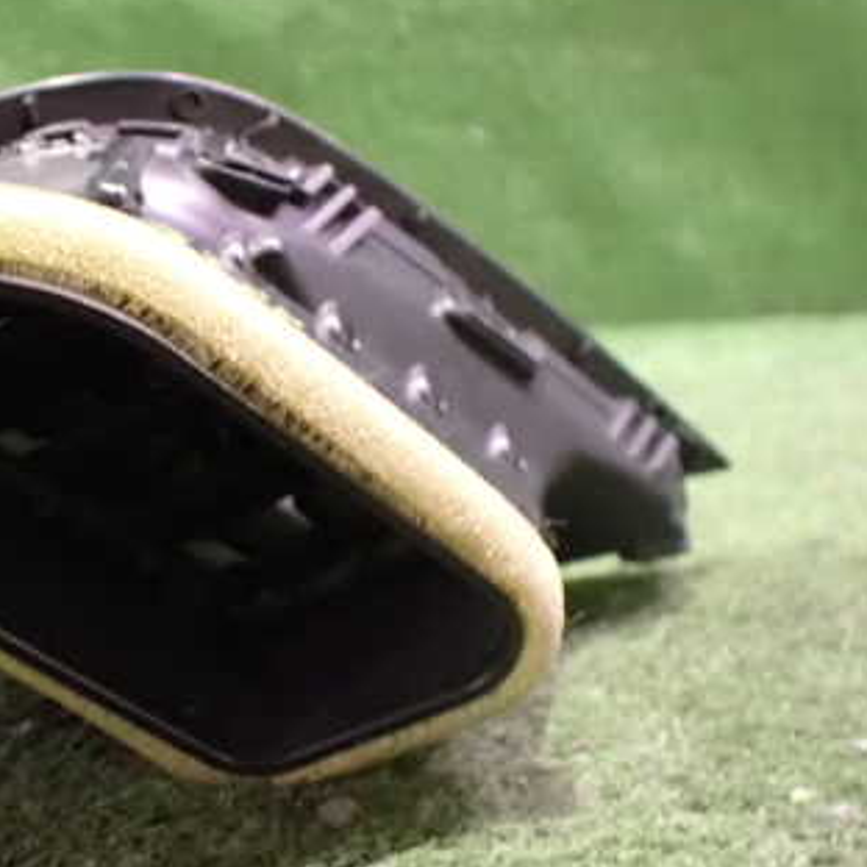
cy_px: 453
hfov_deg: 32.4
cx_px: 161
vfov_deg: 33.4
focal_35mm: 51
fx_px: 1445
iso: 1600
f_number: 2.3
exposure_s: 1/20
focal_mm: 5.4
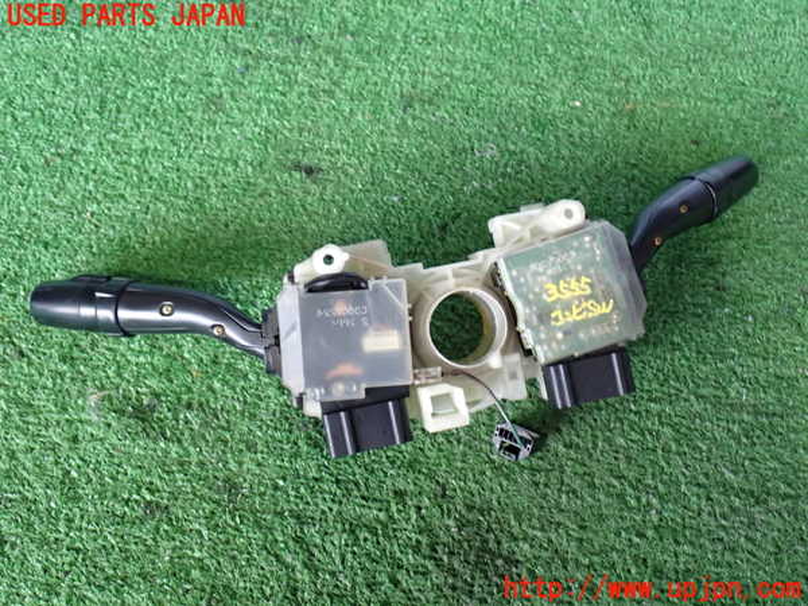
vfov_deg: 35.1
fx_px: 957
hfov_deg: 45.8
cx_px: 404
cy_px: 303
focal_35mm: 41
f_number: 2.8
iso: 320
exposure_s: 1/40
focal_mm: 7.31
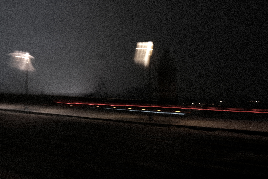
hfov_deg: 47.4
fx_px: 305
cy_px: 90
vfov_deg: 32.6
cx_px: 134
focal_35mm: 41
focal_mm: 27
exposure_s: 1
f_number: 9
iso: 160
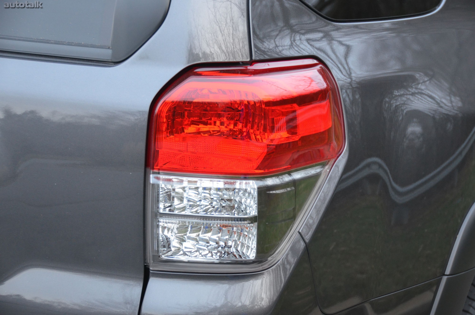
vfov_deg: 15.1
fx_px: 1185
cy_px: 158
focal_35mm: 90
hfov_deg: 22.7
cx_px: 238
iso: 1600
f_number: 4.8
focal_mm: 60
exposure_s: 1/30
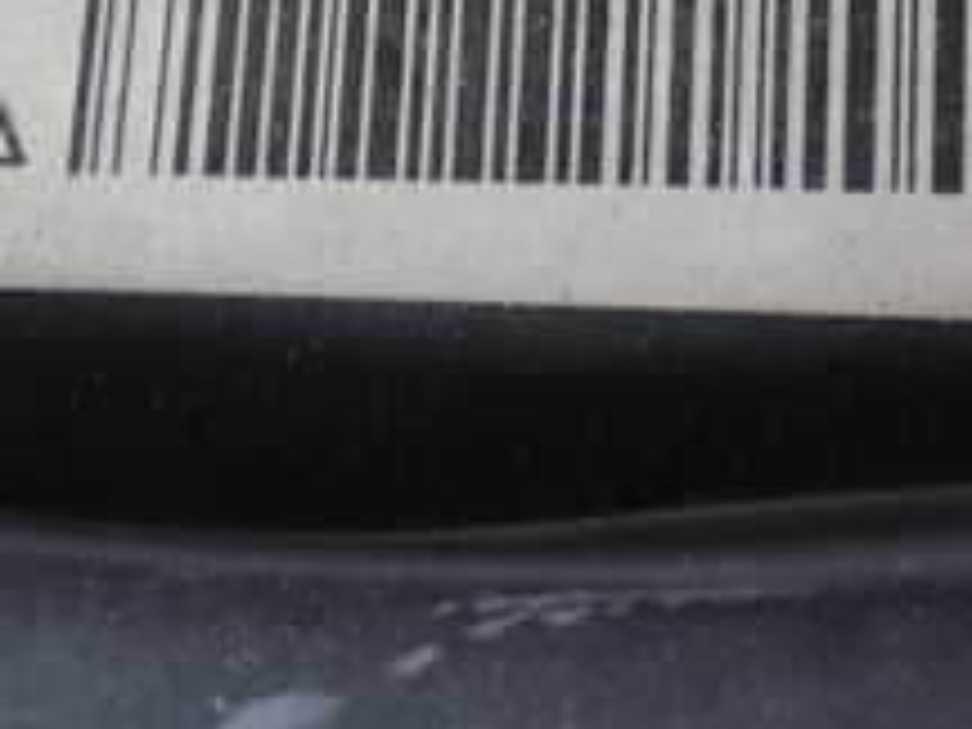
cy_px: -162
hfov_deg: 17.2
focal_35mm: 114
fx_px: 3201
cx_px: 666
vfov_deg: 12.7
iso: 160
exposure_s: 1/80
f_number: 2.8
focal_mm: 7.31
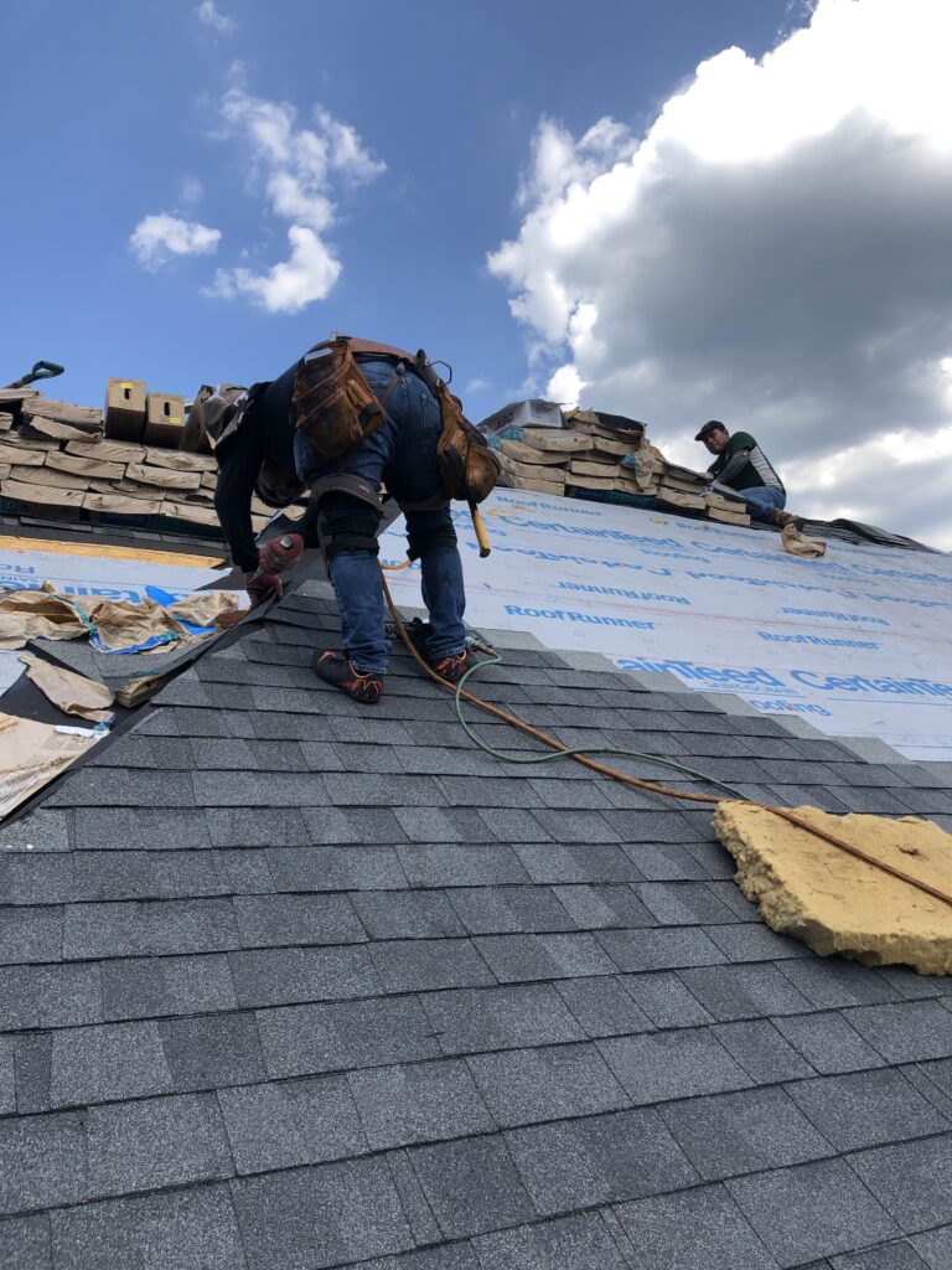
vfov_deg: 63.4
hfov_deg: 49.7
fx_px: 1027
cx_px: 476
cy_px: 635
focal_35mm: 28
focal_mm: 4
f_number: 1.8
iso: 20
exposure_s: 1/1333
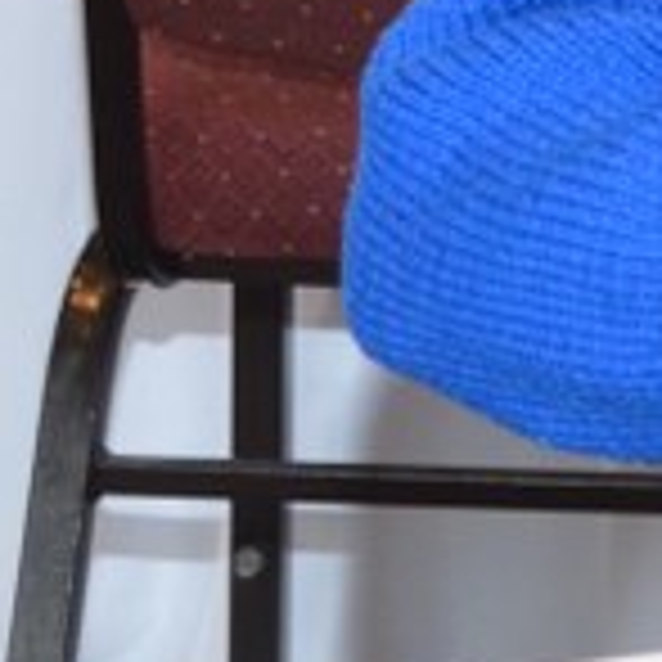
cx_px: 2396
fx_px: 9888
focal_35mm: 457
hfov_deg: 3.7
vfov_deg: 3.8
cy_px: -511
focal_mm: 44
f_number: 7.1
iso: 1000
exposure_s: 1/100
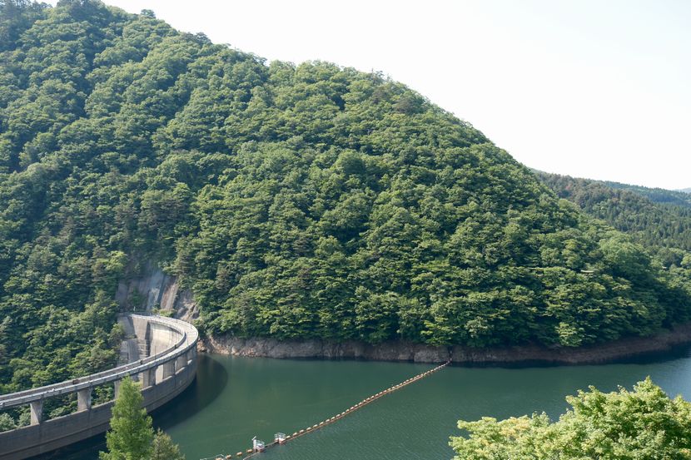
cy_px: 230
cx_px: 346
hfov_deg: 63.7
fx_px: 556
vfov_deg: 44.9
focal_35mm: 29
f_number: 2.8
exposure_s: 1/500
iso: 125
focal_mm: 19.4
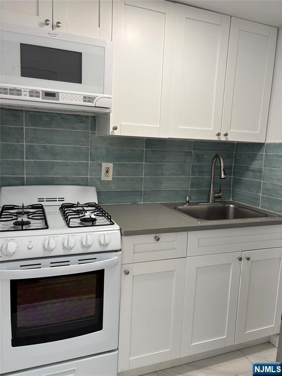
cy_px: 188
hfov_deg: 53.1
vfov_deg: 67.3
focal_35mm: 26
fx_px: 282
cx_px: 141
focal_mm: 5.96
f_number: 1.6
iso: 64
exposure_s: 1/60
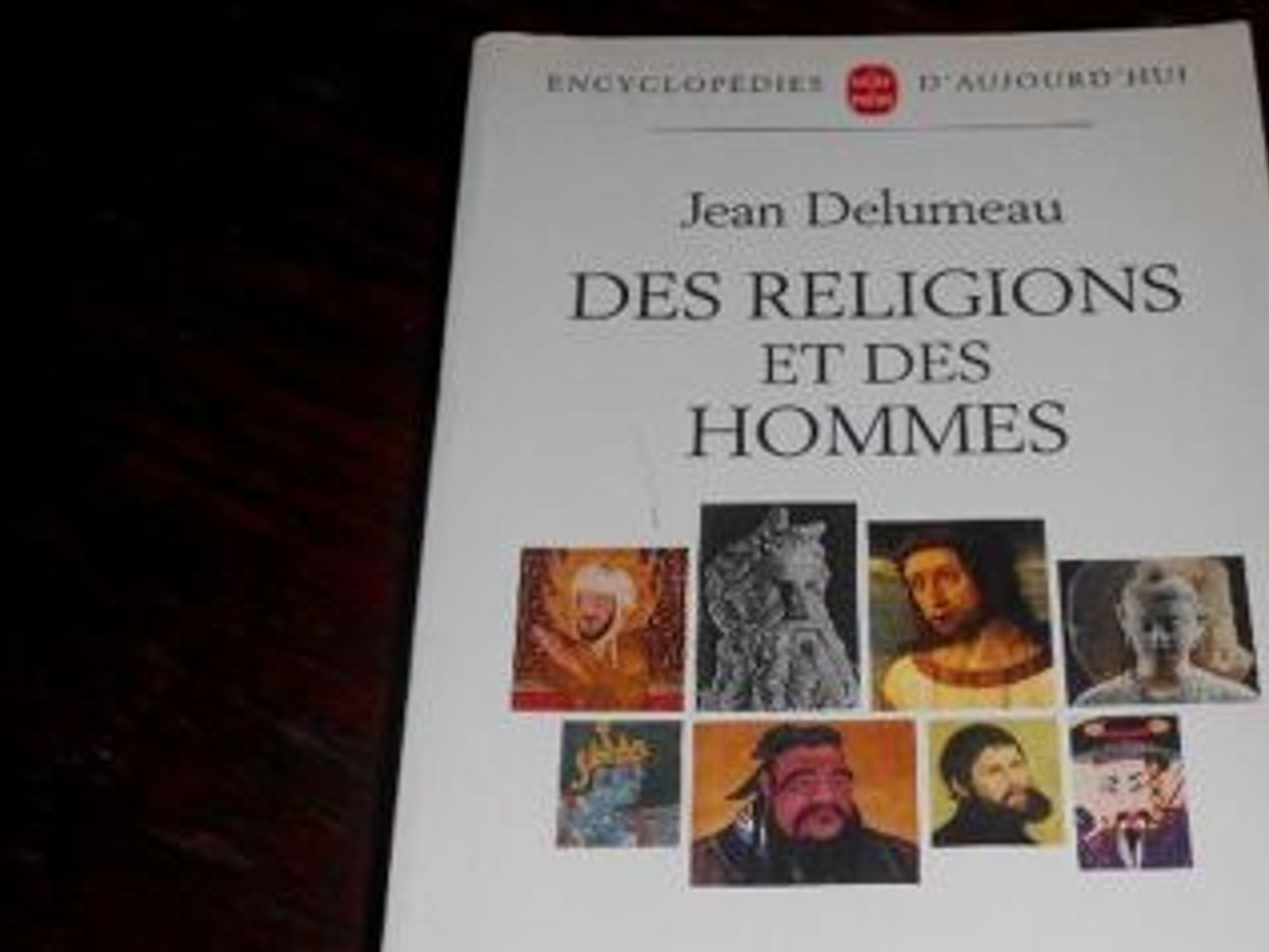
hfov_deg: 32.5
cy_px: 620
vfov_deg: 24.7
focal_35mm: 59
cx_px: 821
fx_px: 2164
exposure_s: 1/30
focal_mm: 6.7
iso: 80
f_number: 9.8
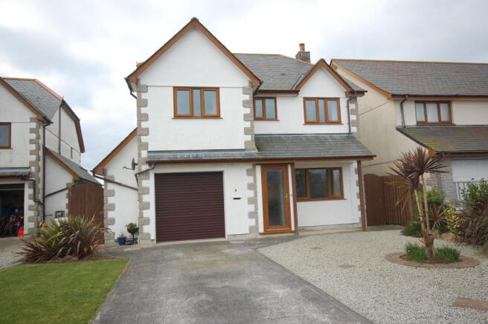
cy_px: 162
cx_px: 244
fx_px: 345
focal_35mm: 26
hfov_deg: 70.5
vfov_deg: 50.3
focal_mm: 17
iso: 200
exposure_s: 1/200
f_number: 7.1
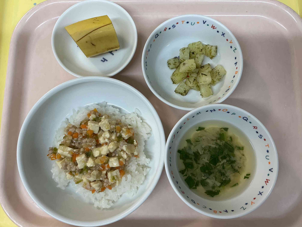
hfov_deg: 61.7
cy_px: 114
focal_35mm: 29
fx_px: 253
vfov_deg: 48.2
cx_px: 151
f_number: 1.8
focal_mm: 3
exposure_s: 1/60
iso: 50
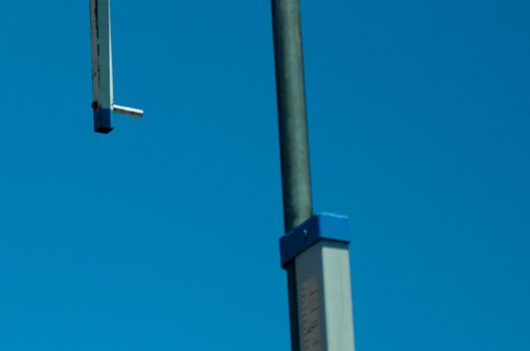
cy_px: 328
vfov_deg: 5.4
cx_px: -56
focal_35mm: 251
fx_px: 3687
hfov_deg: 8.2
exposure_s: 1/5000
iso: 400
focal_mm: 70
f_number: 4
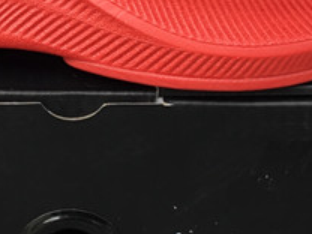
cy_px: -13
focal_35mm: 134
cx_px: 54
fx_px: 1208
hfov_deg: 14.6
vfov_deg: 10.9
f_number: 2.4
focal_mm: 3.3
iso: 32
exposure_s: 1/50
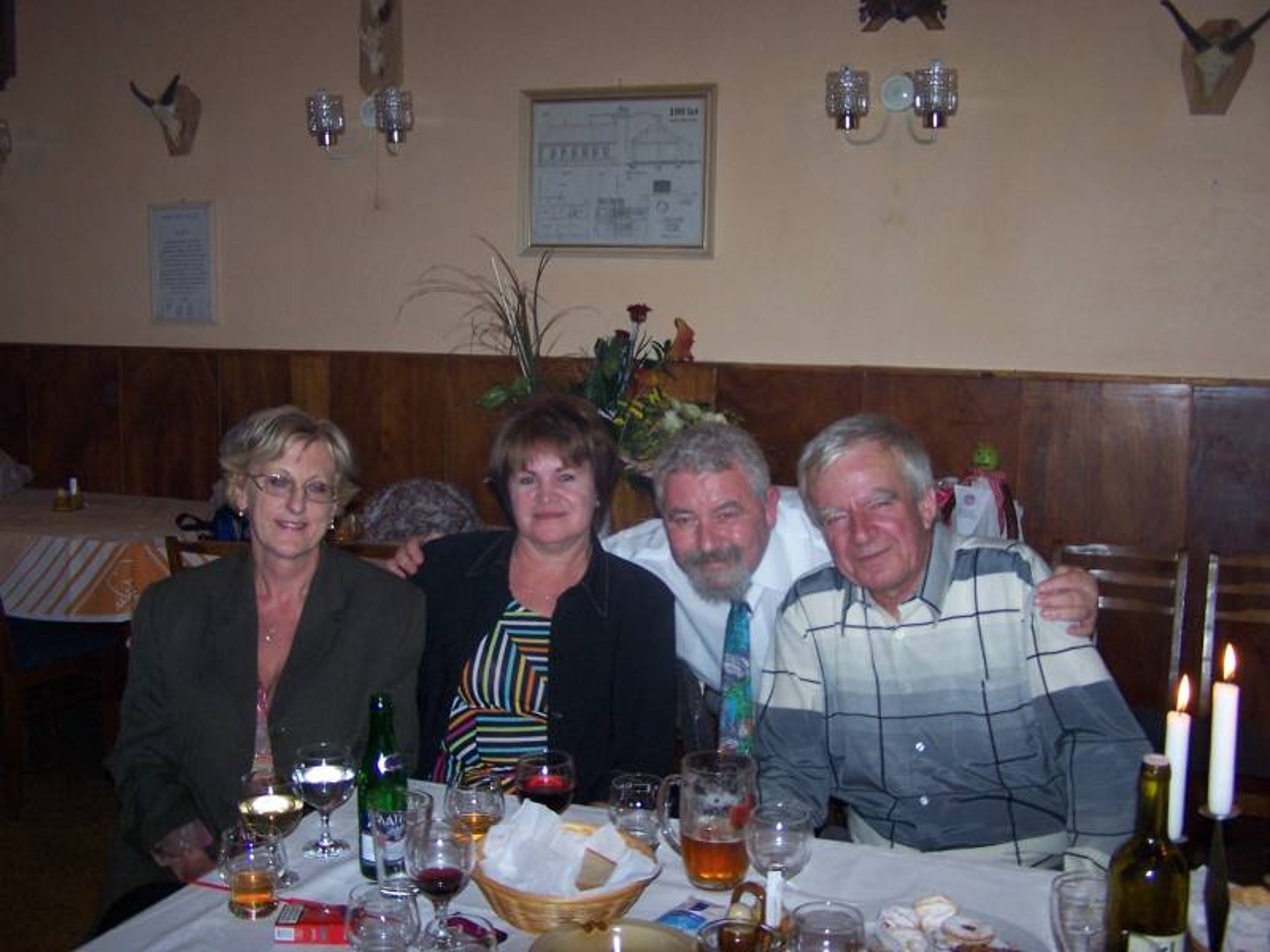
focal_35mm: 38
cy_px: 476
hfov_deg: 49.0
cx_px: 635
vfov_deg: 37.7
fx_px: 1394
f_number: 2.8
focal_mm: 6.3
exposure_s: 1/60
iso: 140
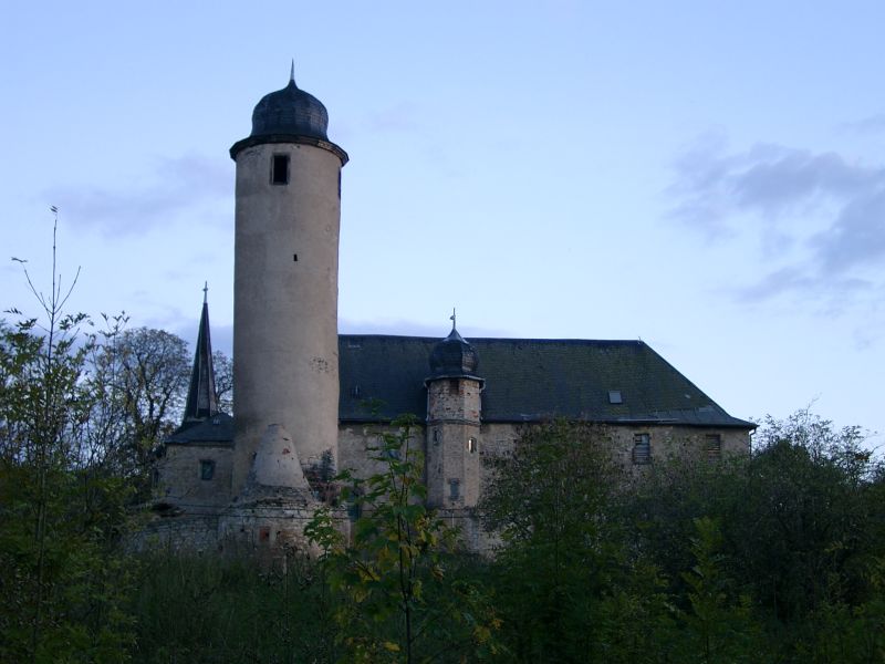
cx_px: 442
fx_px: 1636
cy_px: 332
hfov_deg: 30.3
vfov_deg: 22.9
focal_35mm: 64
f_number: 2
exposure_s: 1/51.9
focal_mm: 13.35
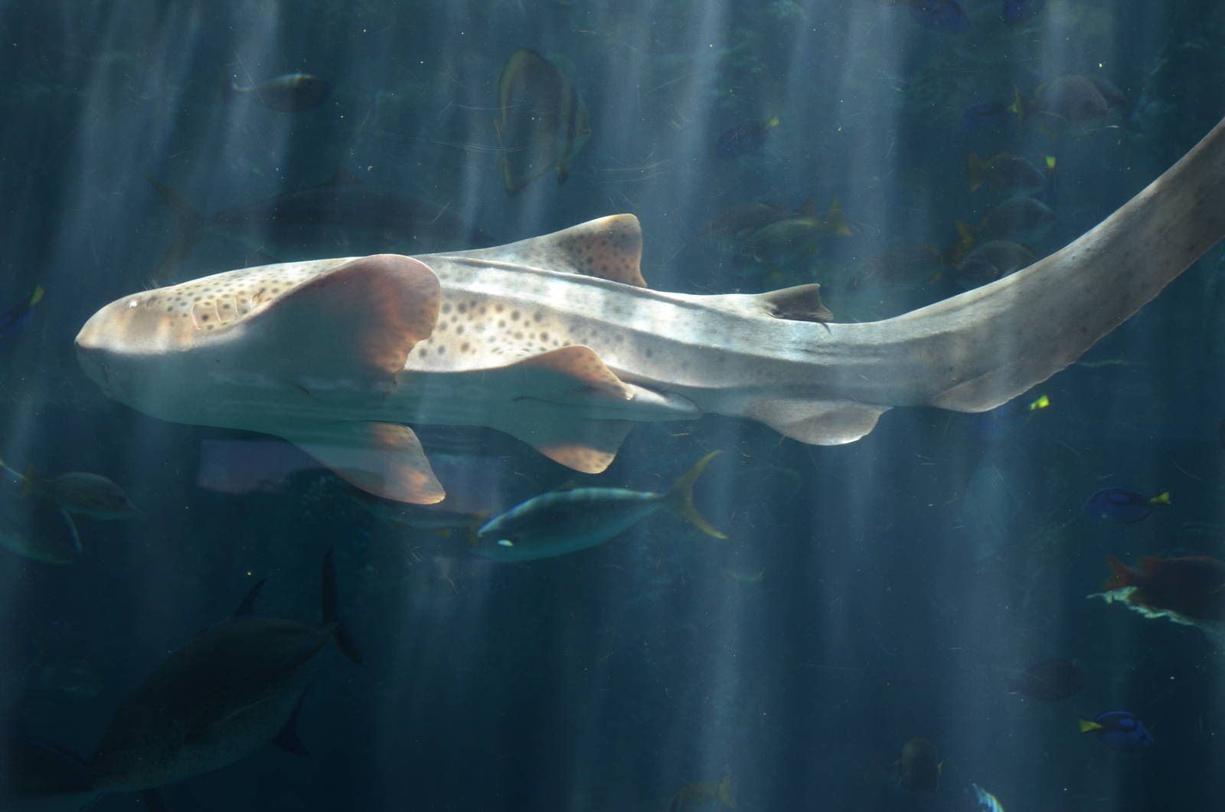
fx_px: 2038
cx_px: 612
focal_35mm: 60
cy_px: 406
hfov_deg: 33.5
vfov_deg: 22.5
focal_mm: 40
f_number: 5.6
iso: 280
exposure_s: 1/125
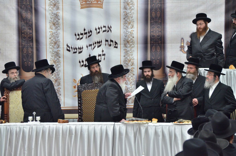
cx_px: 118
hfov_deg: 11.4
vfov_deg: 7.6
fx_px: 1177
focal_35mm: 180
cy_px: 78
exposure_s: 1/125
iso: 1600
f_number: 5.6
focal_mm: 120
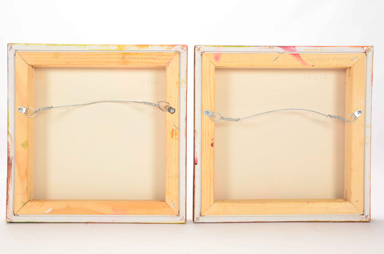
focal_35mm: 45
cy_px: 127
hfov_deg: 43.7
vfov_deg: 29.7
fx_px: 479
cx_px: 192
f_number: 14
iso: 200
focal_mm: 30
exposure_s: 1/160
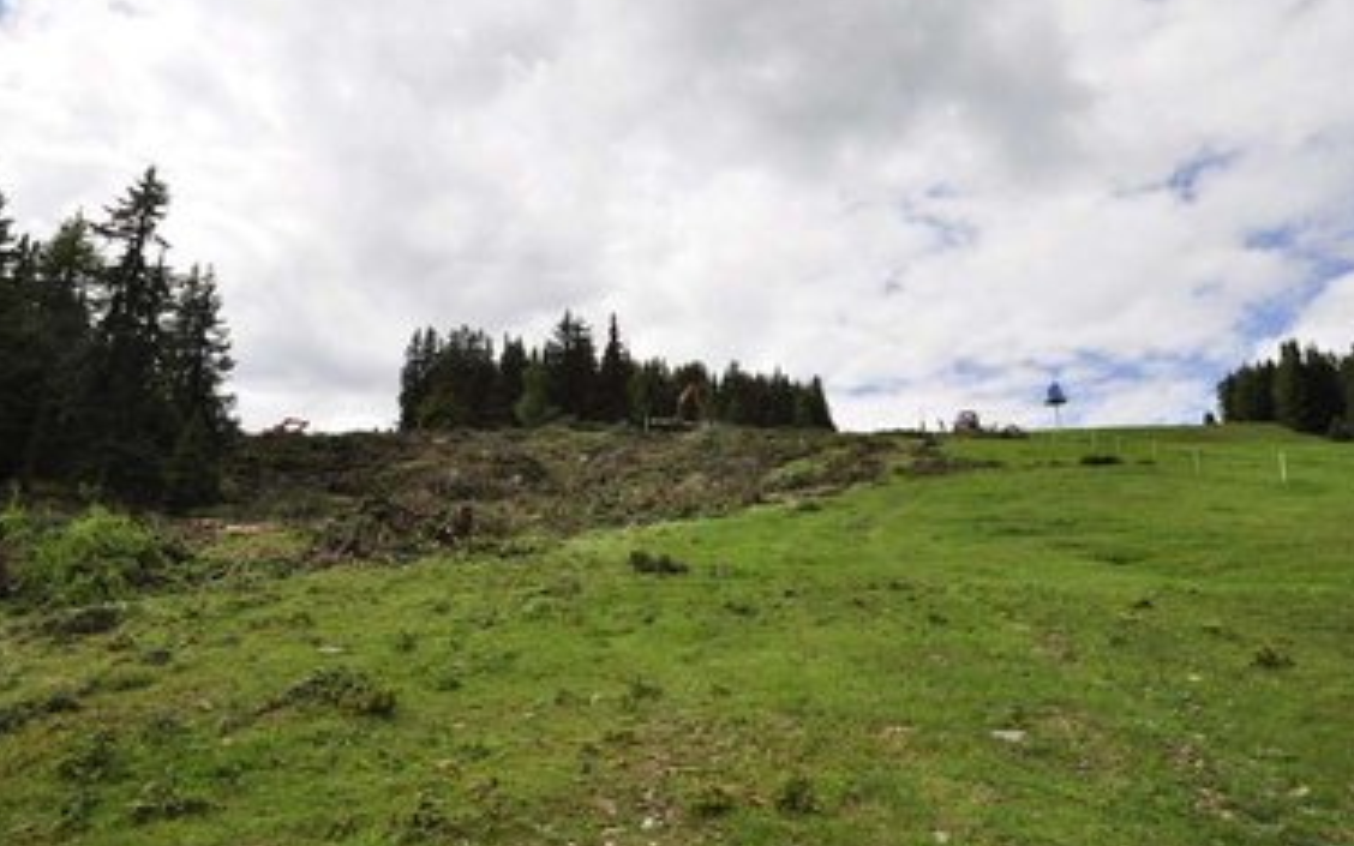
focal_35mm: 26
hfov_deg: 70.4
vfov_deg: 47.6
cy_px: 421
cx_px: 655
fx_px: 959
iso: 200
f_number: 10
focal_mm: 16
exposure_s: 1/400
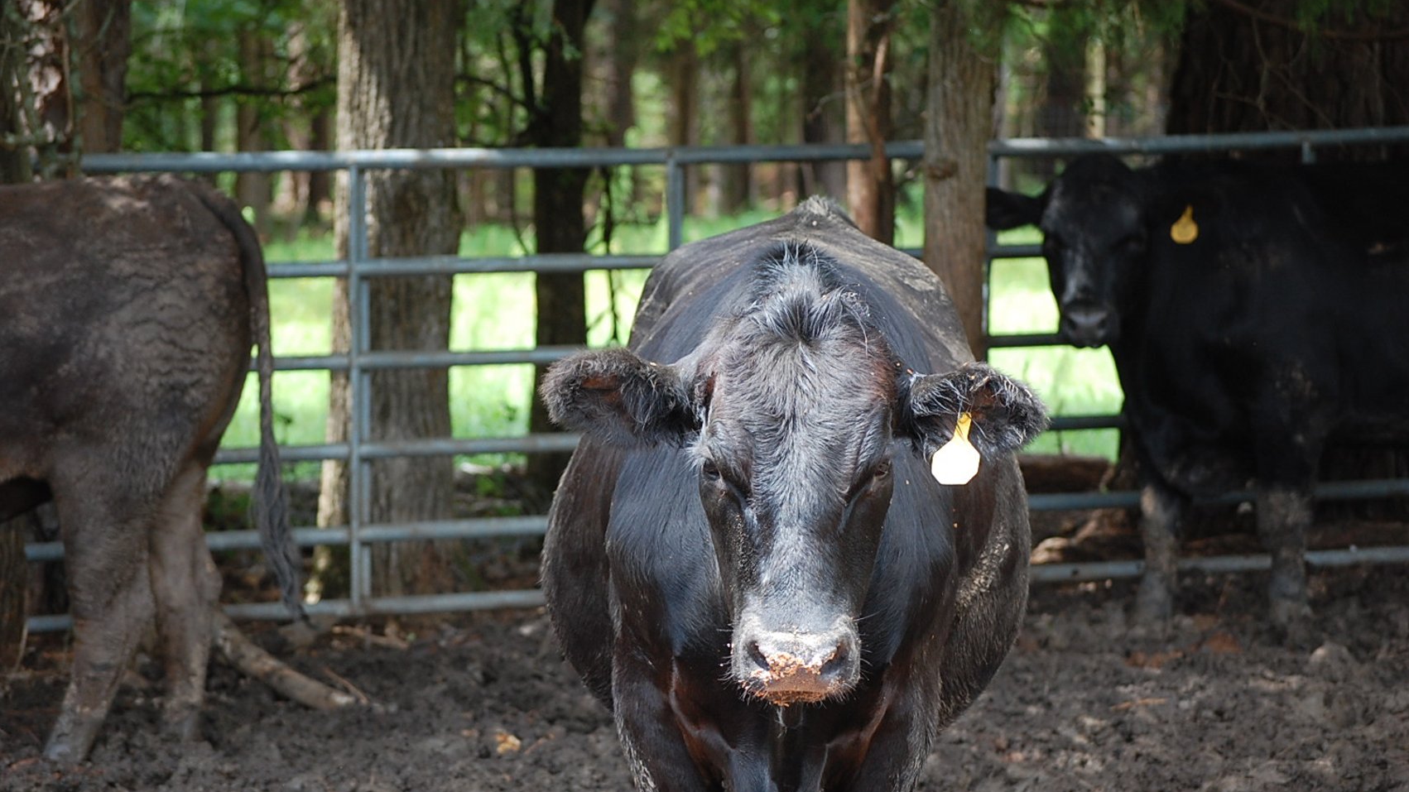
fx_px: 4707
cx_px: 706
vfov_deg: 9.6
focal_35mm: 126
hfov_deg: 17.0
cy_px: 465
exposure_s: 1/320
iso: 400
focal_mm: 80
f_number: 4.5
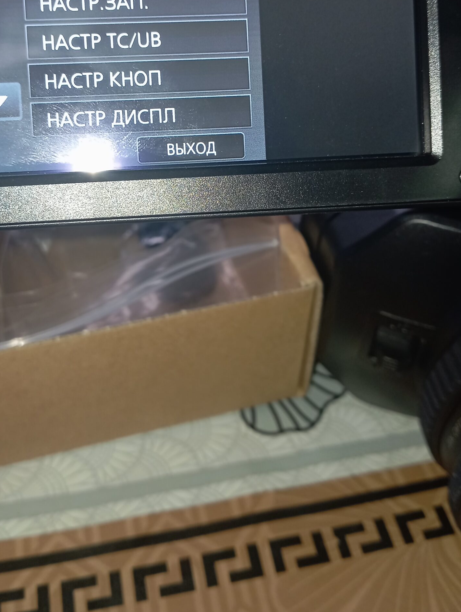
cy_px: 209
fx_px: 673
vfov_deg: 48.2
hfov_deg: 37.8
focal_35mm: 38
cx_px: 217
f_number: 1.8
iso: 334
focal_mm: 4.22
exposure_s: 1/33.3
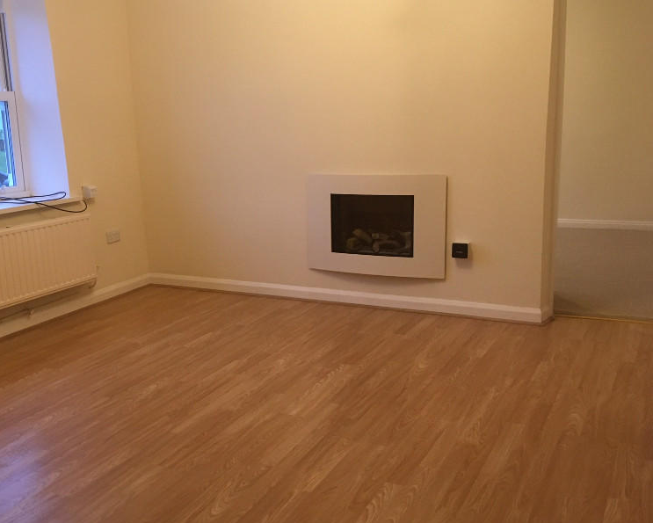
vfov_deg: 38.2
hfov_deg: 46.1
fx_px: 754
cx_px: 217
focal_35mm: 39
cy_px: 267
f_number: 2.2
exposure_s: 1/33
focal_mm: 4.15
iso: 160
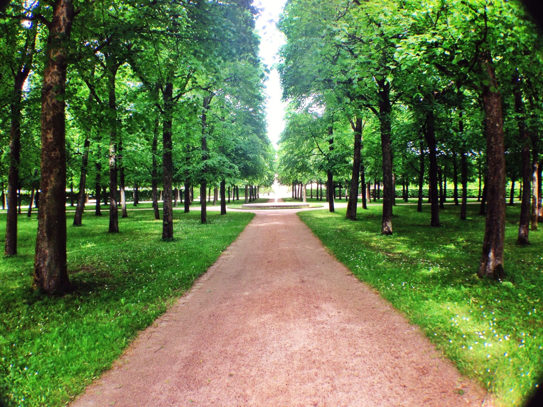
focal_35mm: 33
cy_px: 204
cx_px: 272
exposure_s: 1/120
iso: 64
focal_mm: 4.12
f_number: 2.4
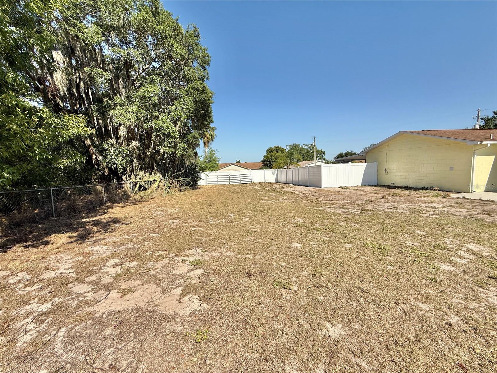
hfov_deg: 102.1
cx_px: 248
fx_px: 201
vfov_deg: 85.7
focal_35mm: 14
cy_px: 186
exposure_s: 1/2717
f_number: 2.2
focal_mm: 2.22
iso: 50
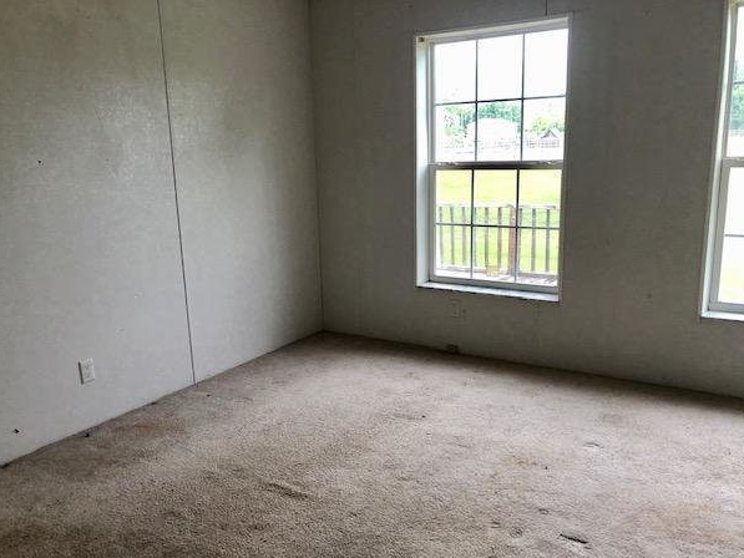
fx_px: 645
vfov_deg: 46.8
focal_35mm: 30
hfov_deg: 59.9
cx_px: 354
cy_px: 298
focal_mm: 3.99
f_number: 1.8
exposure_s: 1/120
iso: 64
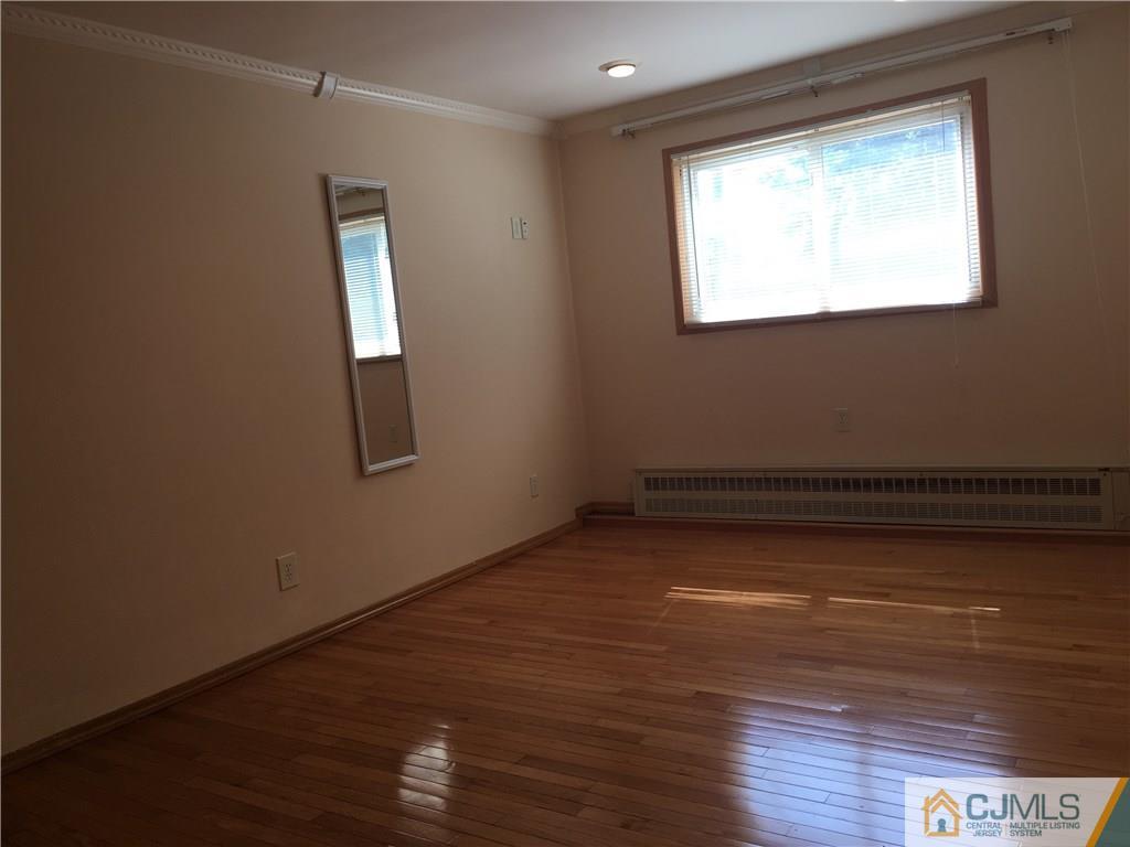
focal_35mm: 29
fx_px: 947
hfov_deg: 61.7
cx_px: 565
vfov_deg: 48.2
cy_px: 424
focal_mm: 4.15
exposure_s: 1/120
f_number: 2.2
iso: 32
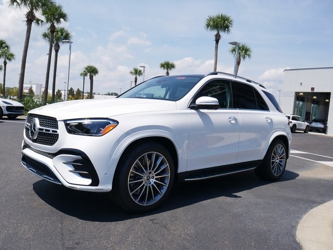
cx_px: 166
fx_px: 270
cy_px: 125
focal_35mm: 28
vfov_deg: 49.8
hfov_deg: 63.4
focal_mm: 14
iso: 200
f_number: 8
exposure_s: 1/500
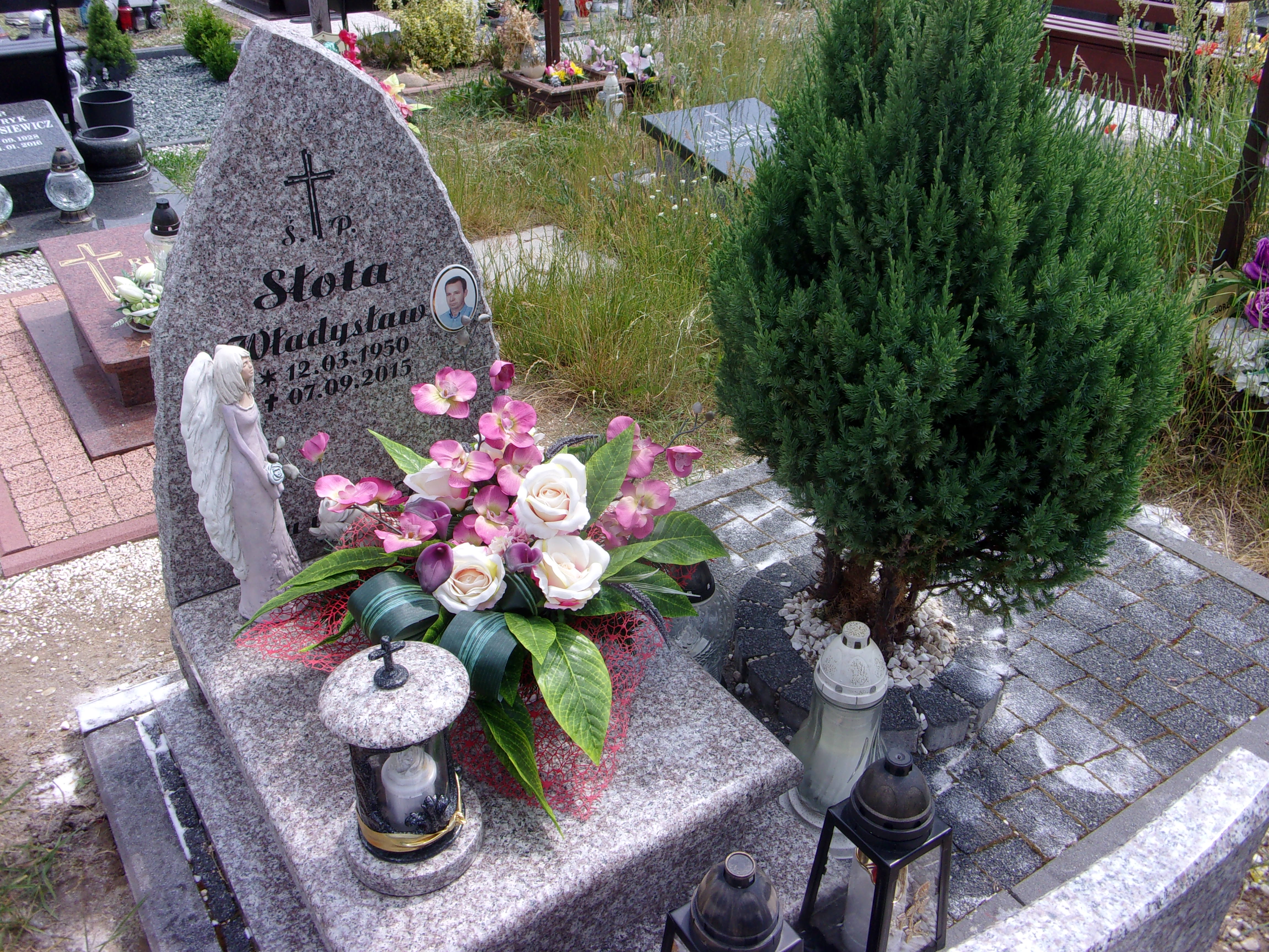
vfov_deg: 49.7
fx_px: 1026
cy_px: 476
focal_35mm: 28
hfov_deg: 63.4
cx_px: 634
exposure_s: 1/75
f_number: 10.8
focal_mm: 5.1
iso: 80
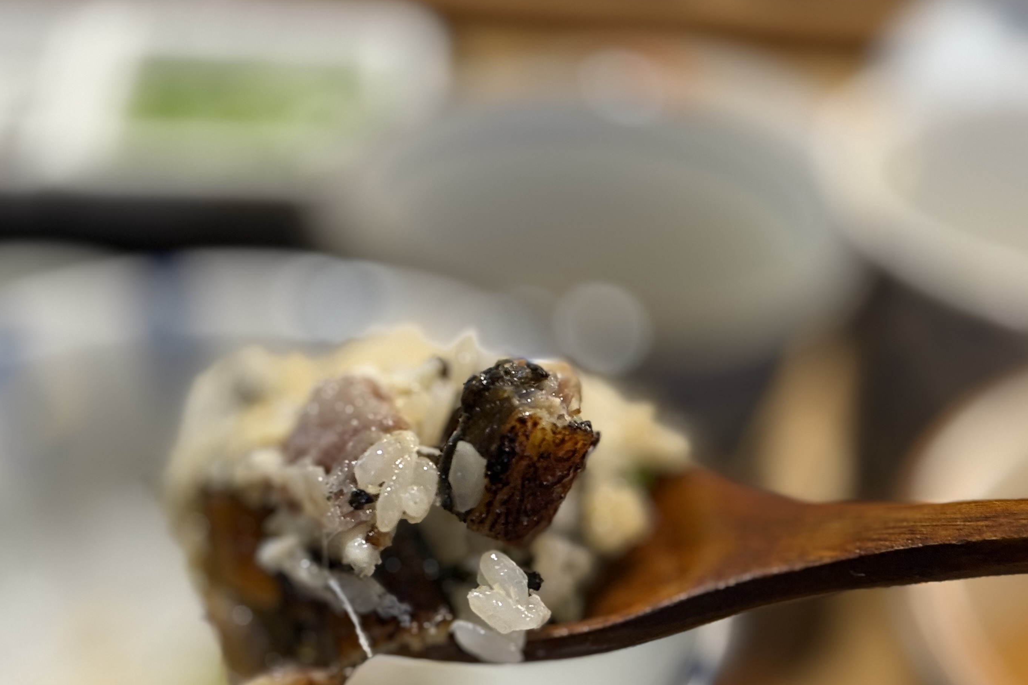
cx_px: 420
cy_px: 464
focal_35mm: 74
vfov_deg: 18.4
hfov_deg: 27.3
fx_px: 2113
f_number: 1.78
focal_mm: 6.76
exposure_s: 1/60
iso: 200
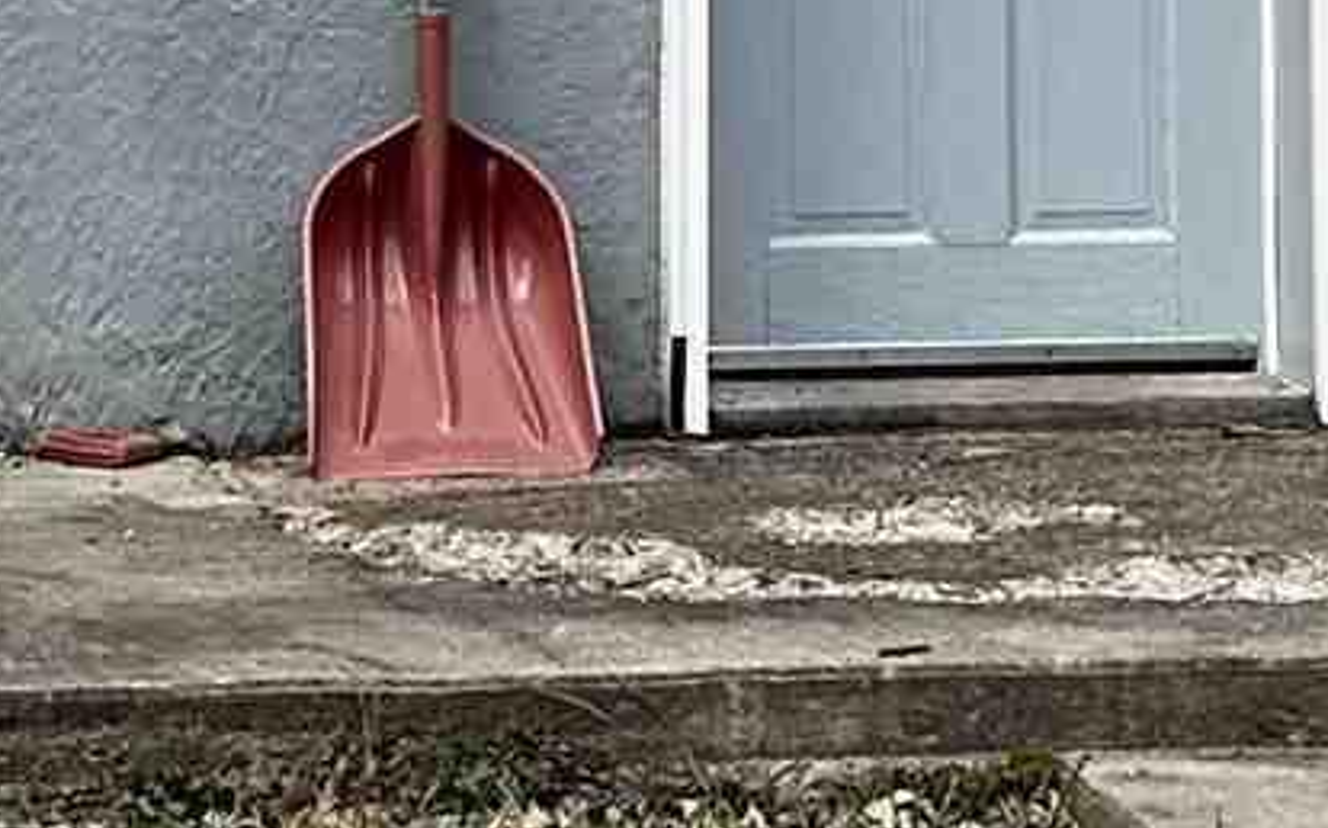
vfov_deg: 6.6
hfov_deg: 11.1
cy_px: -1114
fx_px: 6835
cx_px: 539
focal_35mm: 189
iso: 80
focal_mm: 6.86
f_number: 1.78
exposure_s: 1/3155
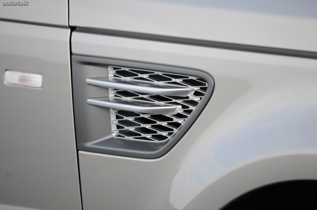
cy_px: 105
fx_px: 2639
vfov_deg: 4.6
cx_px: 158
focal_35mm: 300
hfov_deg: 6.9
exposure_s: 1/500
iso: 2000
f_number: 5.6
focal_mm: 200
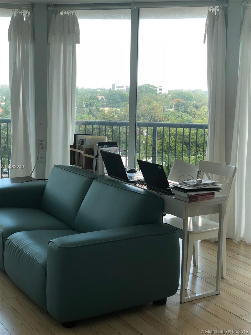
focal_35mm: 52
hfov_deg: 28.0
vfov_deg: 36.8
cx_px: 126
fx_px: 503
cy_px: 168
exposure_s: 1/60
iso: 16
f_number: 2.4
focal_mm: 6
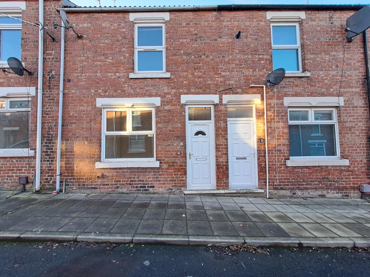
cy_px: 138
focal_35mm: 13
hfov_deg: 106.2
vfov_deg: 89.9
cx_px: 185
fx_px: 139
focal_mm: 1.42
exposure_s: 1/100
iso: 50
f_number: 2.2
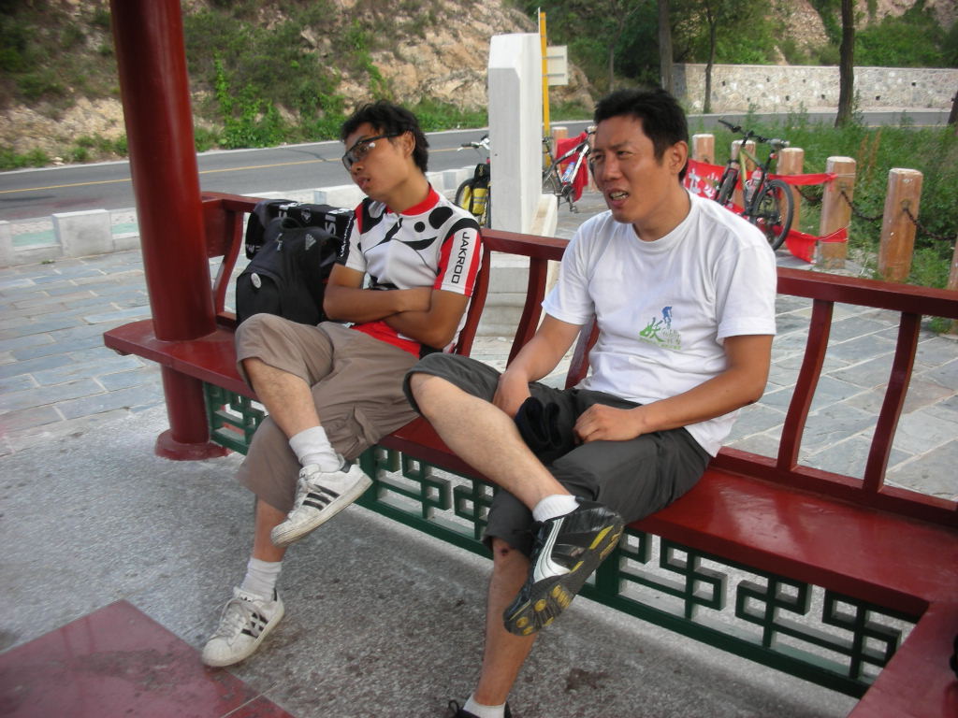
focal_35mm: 35
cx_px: 479
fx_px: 969
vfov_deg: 40.7
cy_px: 359
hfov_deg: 52.6
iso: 50
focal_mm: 5.8
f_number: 3
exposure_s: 1/13.8
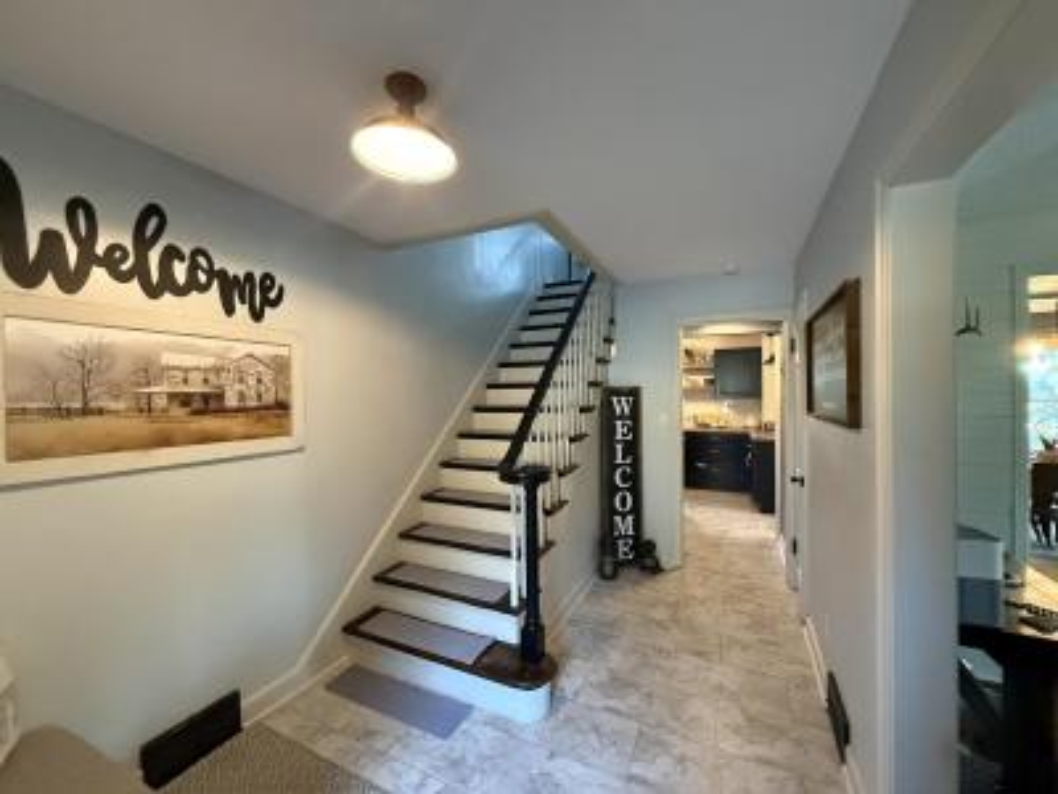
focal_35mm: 14
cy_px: 397
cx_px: 529
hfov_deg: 102.1
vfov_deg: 85.7
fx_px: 428
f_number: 2.2
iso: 1000
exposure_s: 1/60
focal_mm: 2.22
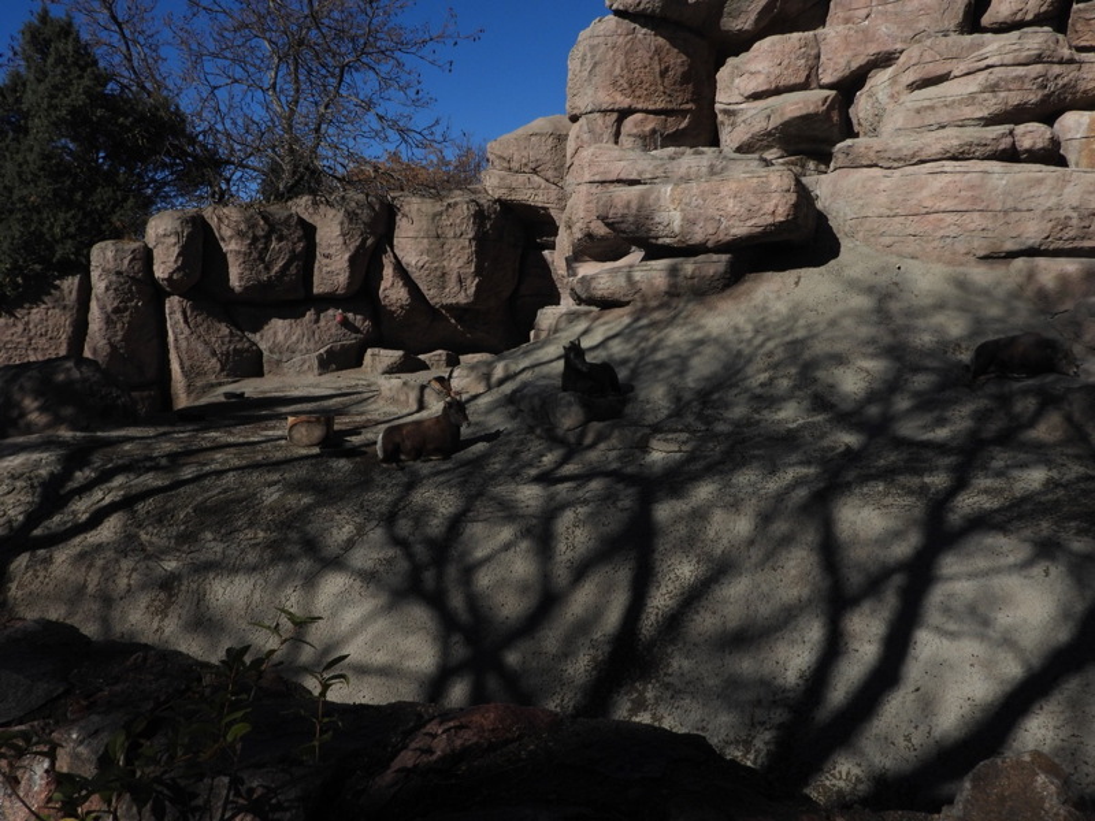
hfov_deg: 60.0
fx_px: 949
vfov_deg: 46.8
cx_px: 548
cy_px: 410
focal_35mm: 30
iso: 100
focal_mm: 5.4
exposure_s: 1/2000
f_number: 4.5
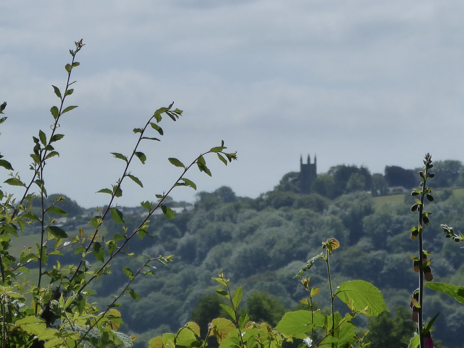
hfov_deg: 9.6
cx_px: 287
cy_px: 82
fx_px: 2775
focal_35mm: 207
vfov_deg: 7.2
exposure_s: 1/1300
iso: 125
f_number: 5
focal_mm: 17.5
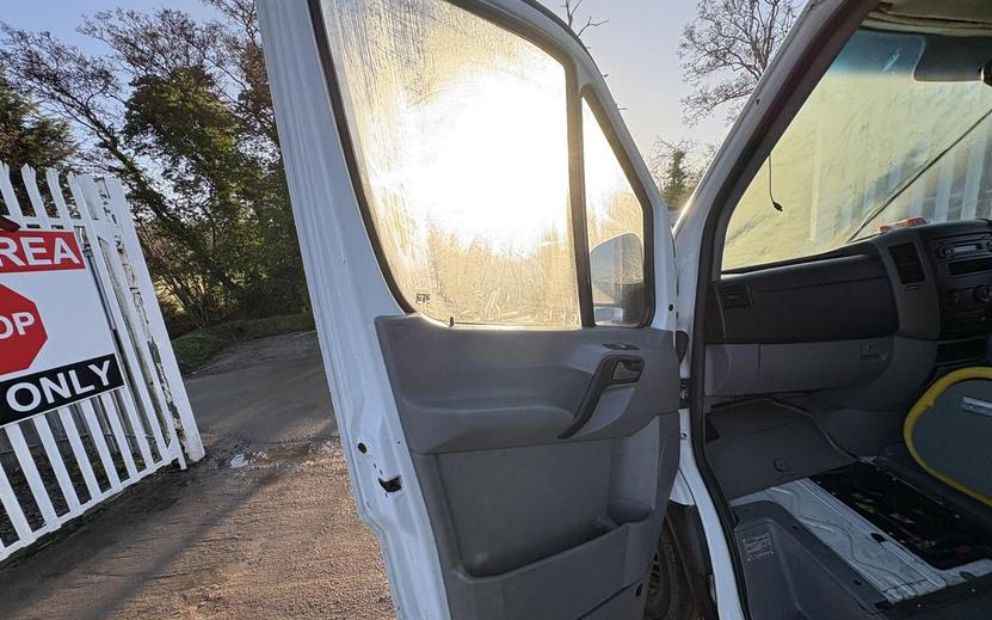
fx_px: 432
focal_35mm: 16
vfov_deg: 70.7
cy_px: 361
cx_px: 506
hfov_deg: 97.8
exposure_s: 1/515
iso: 40
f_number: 2.2
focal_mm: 2.22
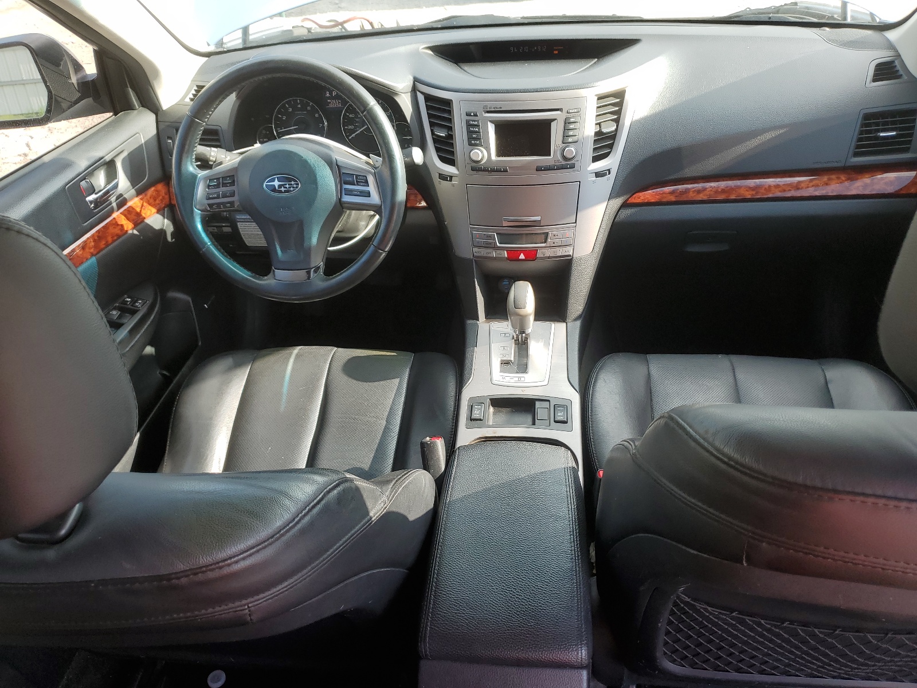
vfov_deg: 53.1
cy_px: 344
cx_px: 458
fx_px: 689
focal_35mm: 26
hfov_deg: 67.3
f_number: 1.5
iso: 50
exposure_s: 1/263
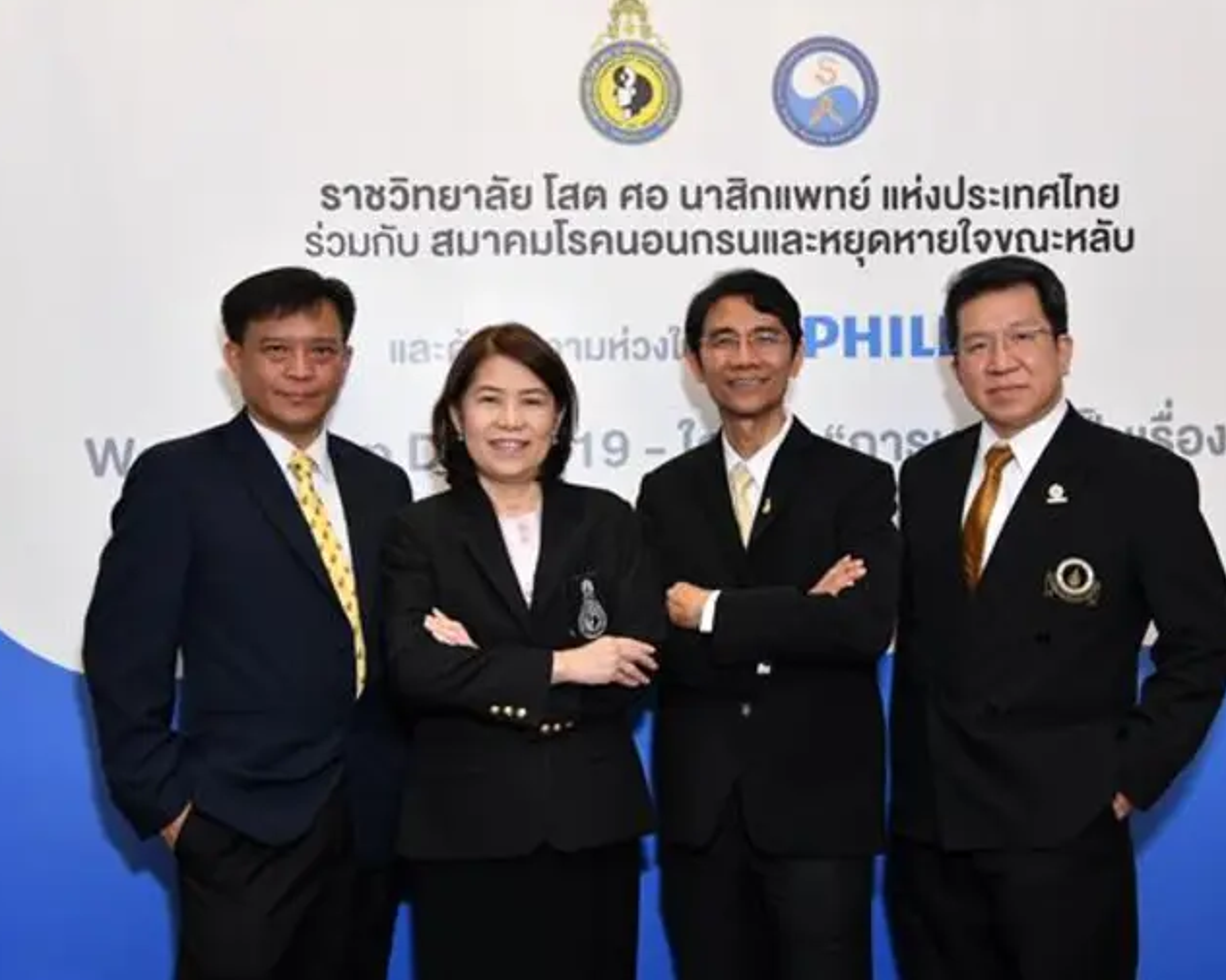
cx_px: 619
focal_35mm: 44
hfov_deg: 42.0
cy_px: 480
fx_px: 1596
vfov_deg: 34.1
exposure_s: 1/200
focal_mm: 38
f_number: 4
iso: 1600
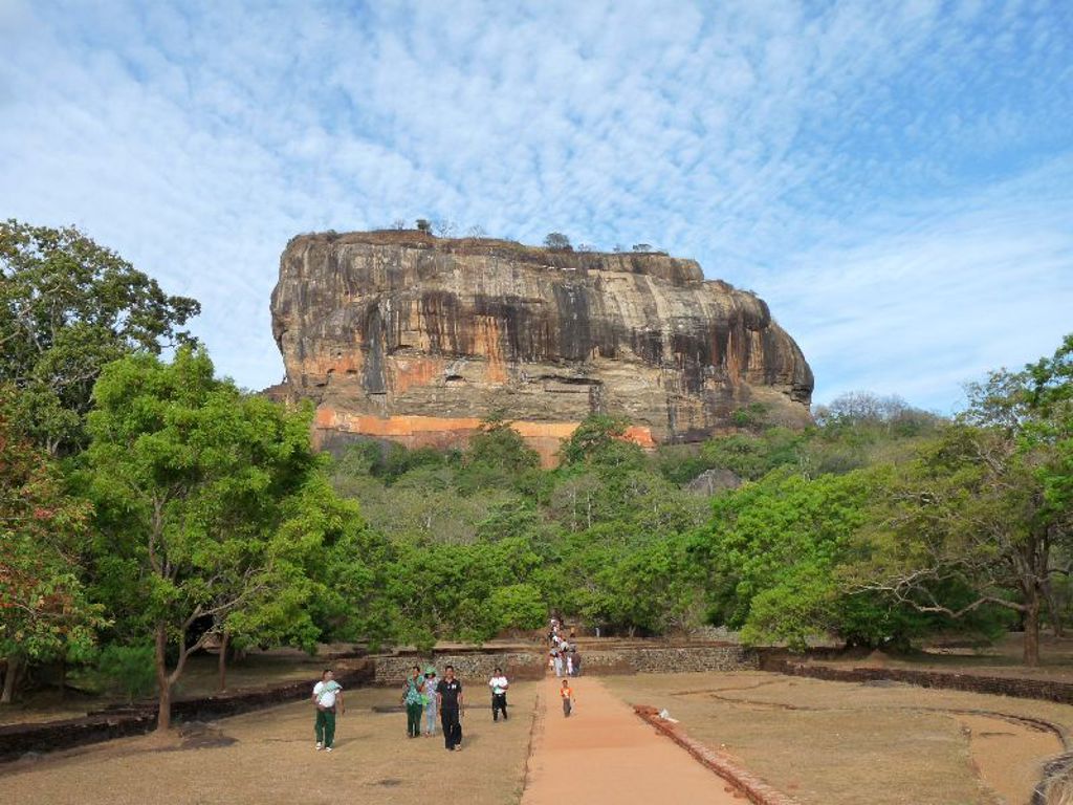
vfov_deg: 38.7
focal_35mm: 37
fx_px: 1147
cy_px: 402
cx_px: 536
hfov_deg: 50.1
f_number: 5.6
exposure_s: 1/250
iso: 160
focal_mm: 6.6
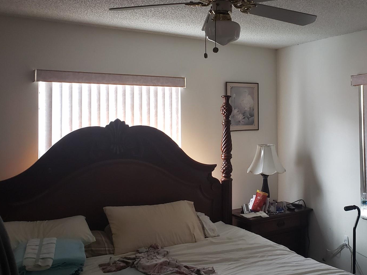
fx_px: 414
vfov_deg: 36.7
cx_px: 264
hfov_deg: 46.5
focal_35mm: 39
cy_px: 107
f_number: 2.4
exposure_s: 1/60
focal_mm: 4.3
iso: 320
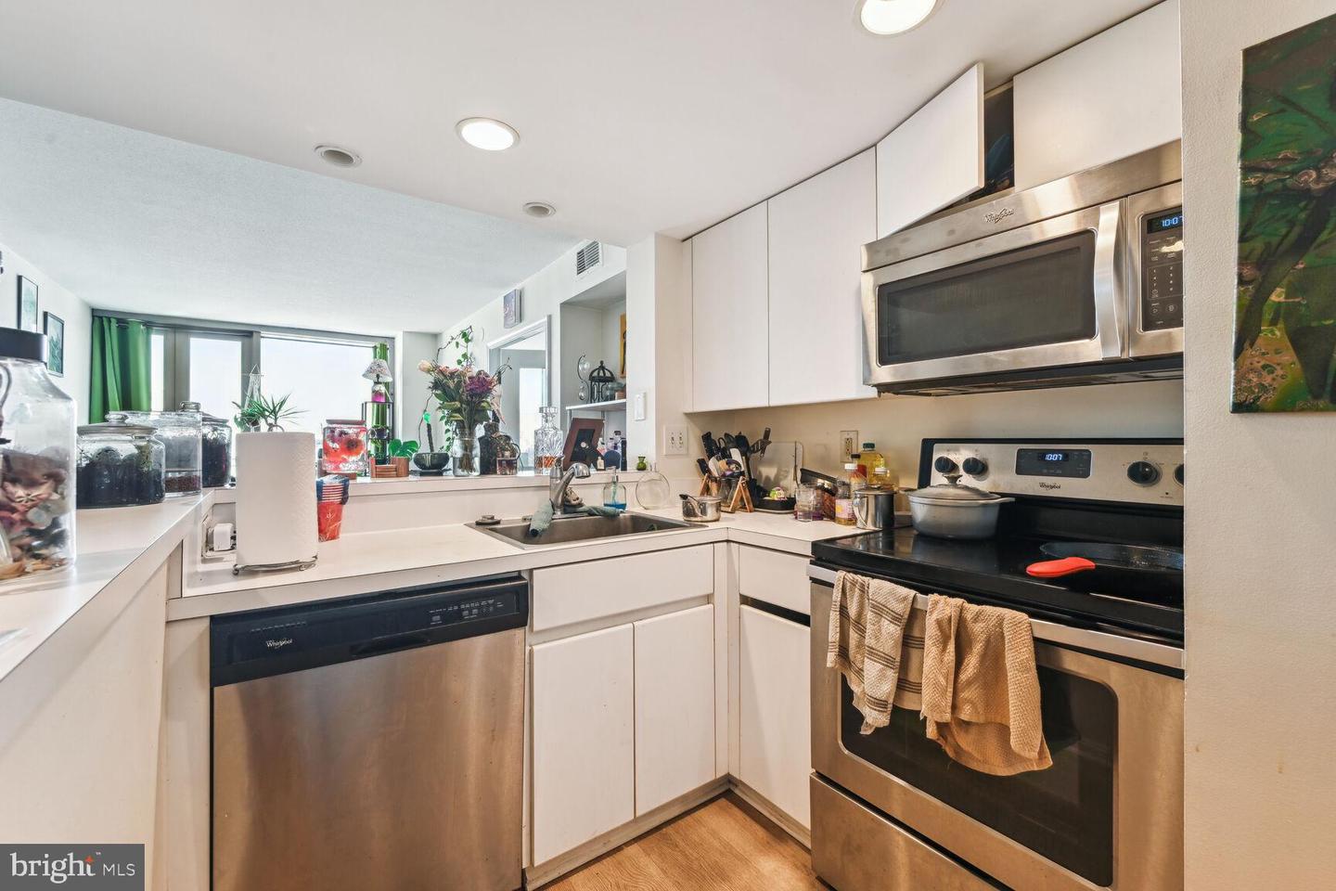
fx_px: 520
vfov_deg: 81.2
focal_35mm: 14
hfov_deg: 104.3
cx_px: 668
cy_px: 446
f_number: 9
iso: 200
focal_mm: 14
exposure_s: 1/13
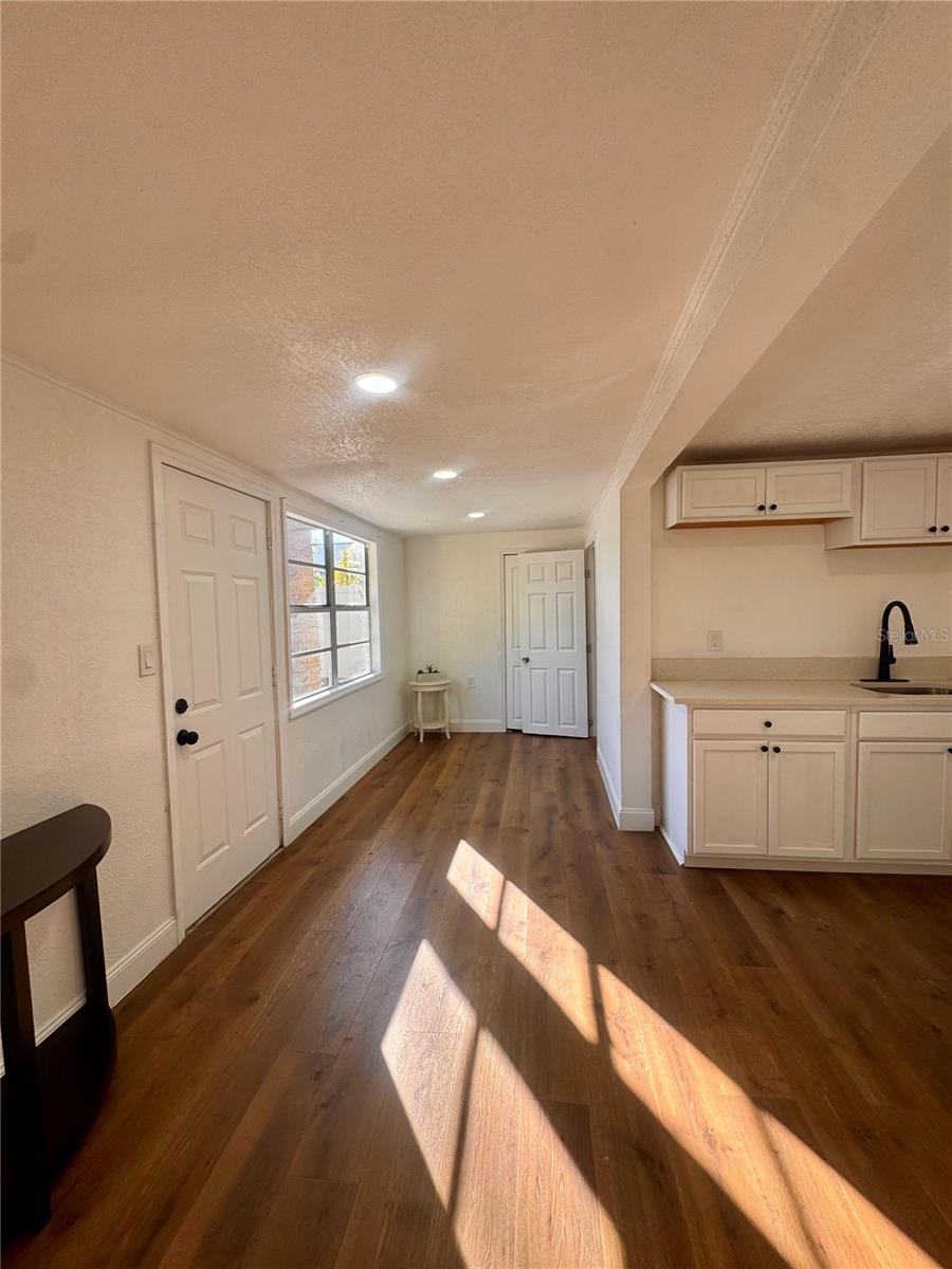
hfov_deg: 85.7
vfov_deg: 102.1
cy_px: 634
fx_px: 513
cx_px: 476
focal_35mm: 14
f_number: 2.2
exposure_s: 1/99
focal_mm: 2.22
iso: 40
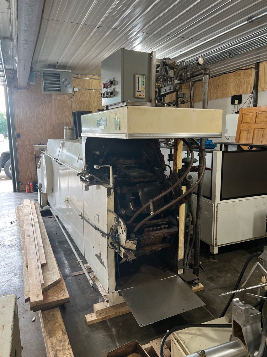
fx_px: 267
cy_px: 178
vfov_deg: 67.3
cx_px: 134
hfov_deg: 53.1
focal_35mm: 26
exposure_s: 1/60
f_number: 1.5
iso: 80
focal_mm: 5.7
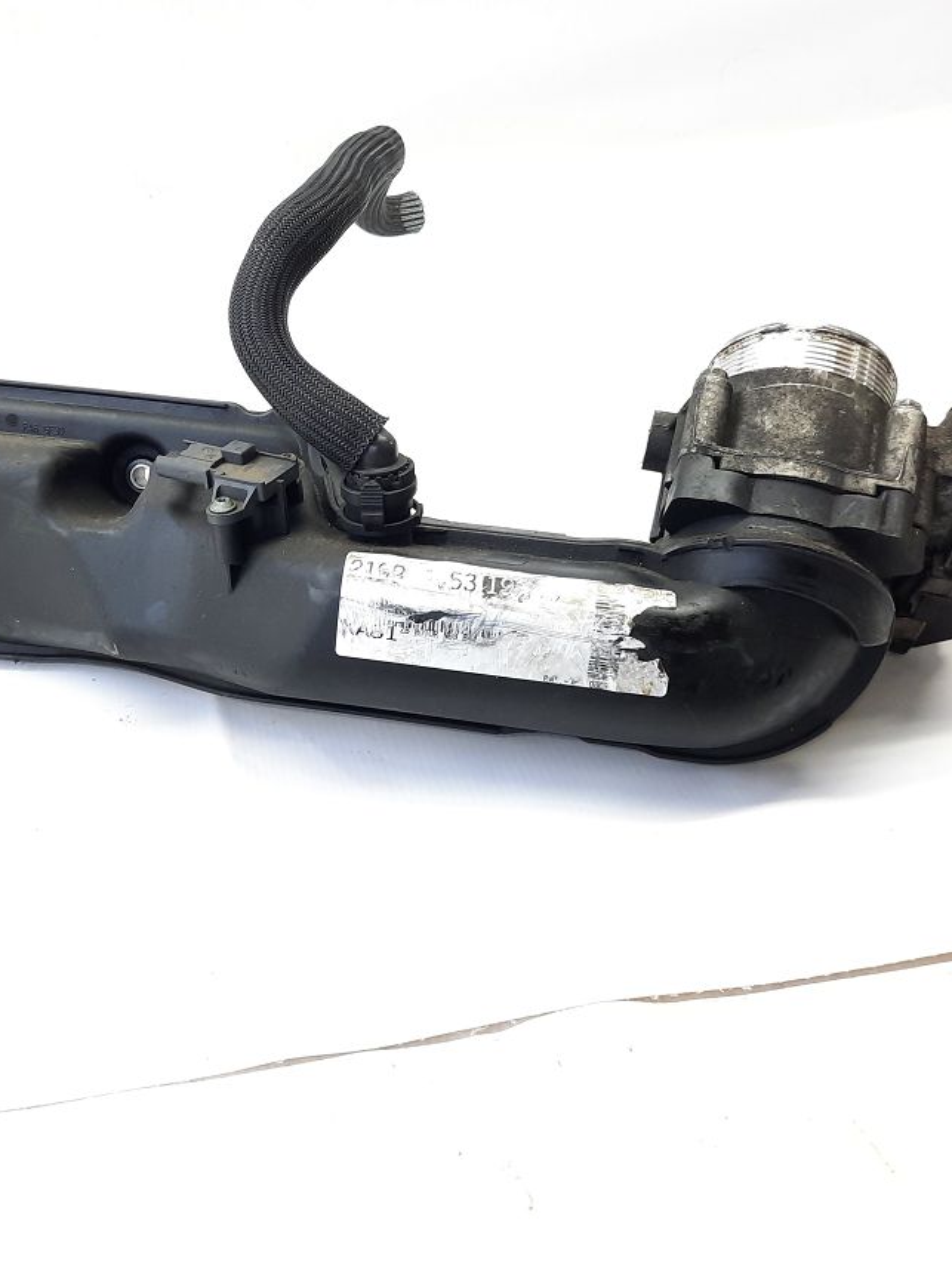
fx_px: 1283
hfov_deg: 40.1
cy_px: 606
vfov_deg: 52.6
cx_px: 304
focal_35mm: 35
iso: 125
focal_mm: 4.6
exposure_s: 1/50
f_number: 2
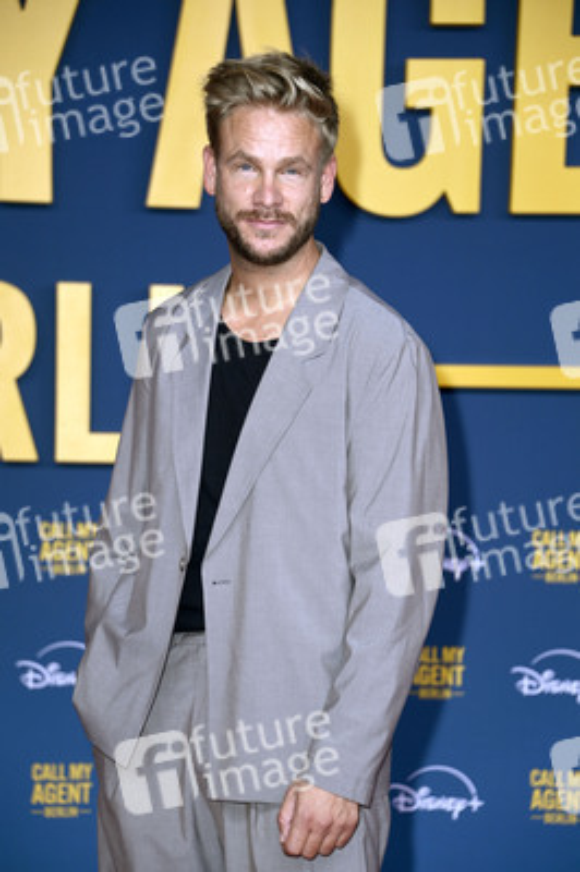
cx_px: 290
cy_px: 436
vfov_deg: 17.7
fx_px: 2808
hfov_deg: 11.8
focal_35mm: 116
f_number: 5.6
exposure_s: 1/250
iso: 800
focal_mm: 116
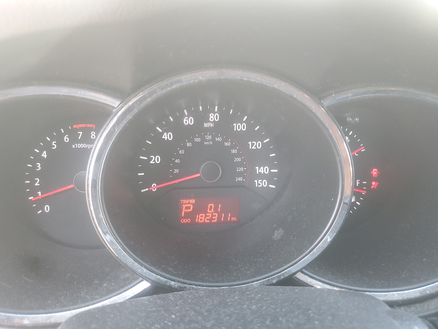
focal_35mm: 26
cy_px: 164
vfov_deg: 53.1
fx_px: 329
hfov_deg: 67.3
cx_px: 219
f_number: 1.5
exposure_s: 1/50
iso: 101
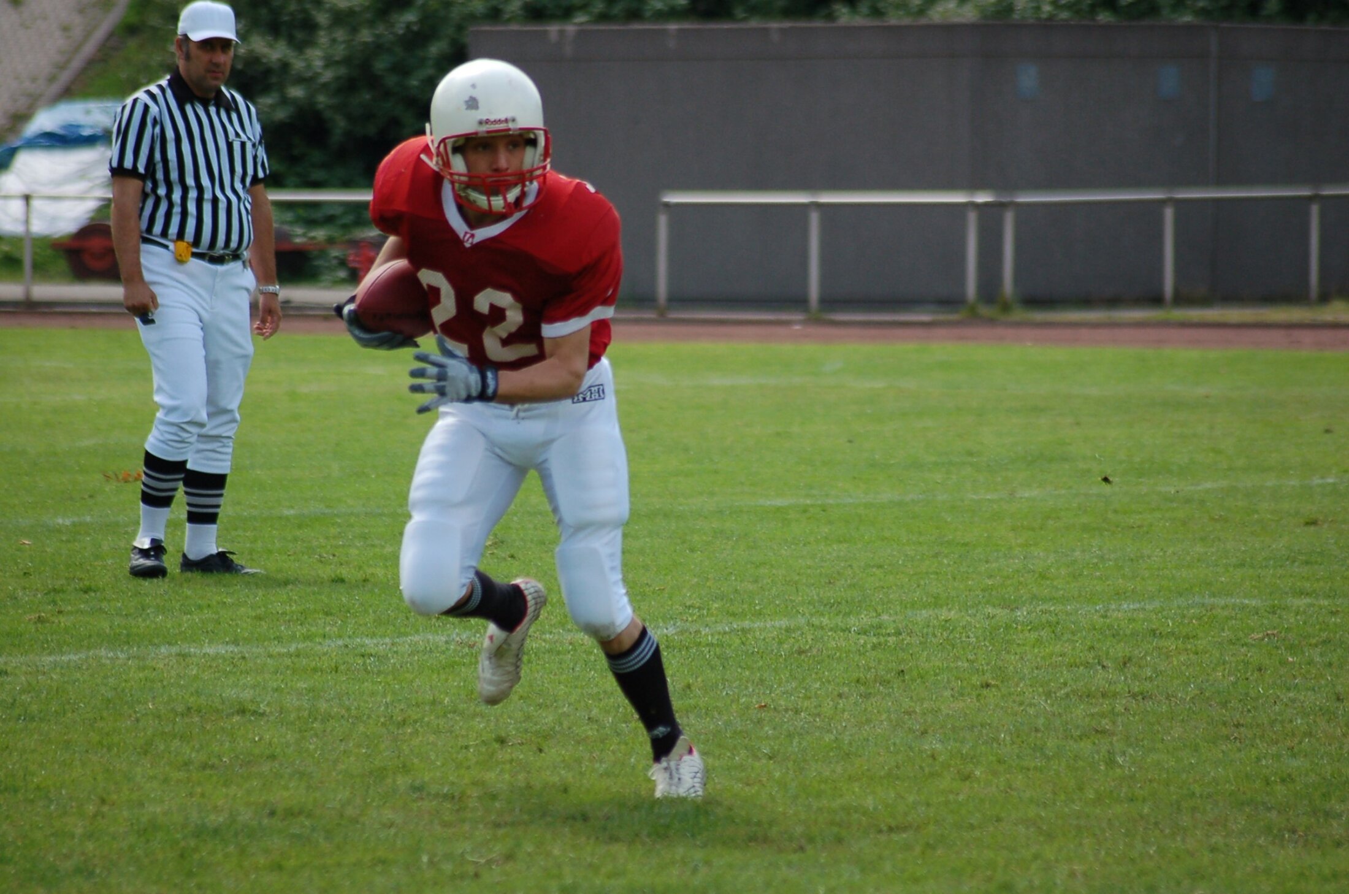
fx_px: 10940
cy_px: 447
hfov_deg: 7.1
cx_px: 674
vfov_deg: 4.7
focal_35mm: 292
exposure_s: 1/1000
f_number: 5
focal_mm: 195
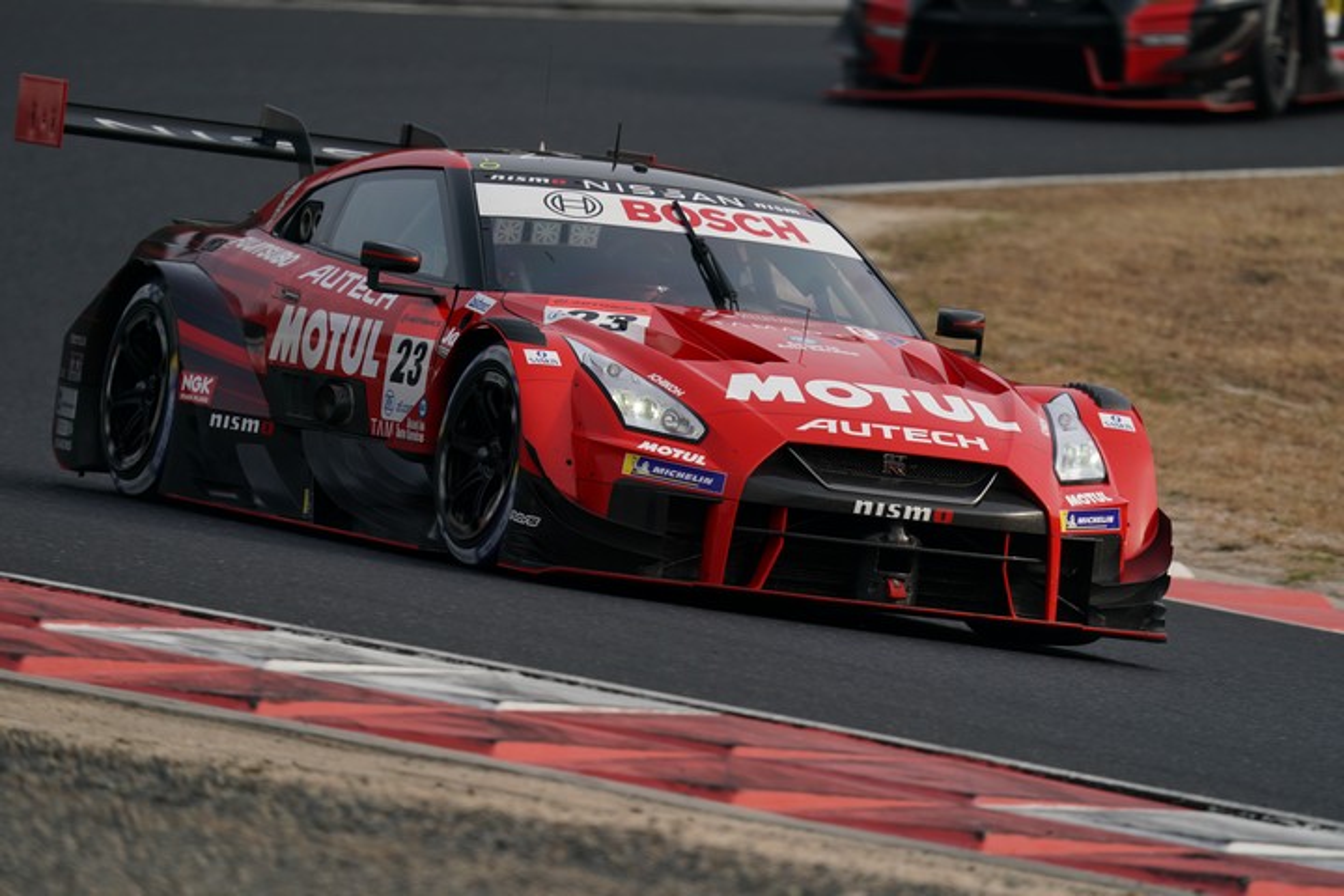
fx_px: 17956
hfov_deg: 4.3
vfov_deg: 2.9
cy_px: 448
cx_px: 672
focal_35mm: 481
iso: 200
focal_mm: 481
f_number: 6.3
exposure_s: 1/800
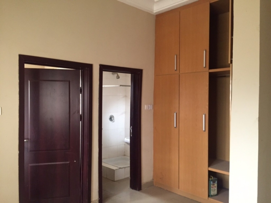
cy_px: 102
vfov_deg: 48.2
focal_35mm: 29
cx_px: 136
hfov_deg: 61.7
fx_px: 227
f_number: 2.2
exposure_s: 1/17
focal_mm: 4.15
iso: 250
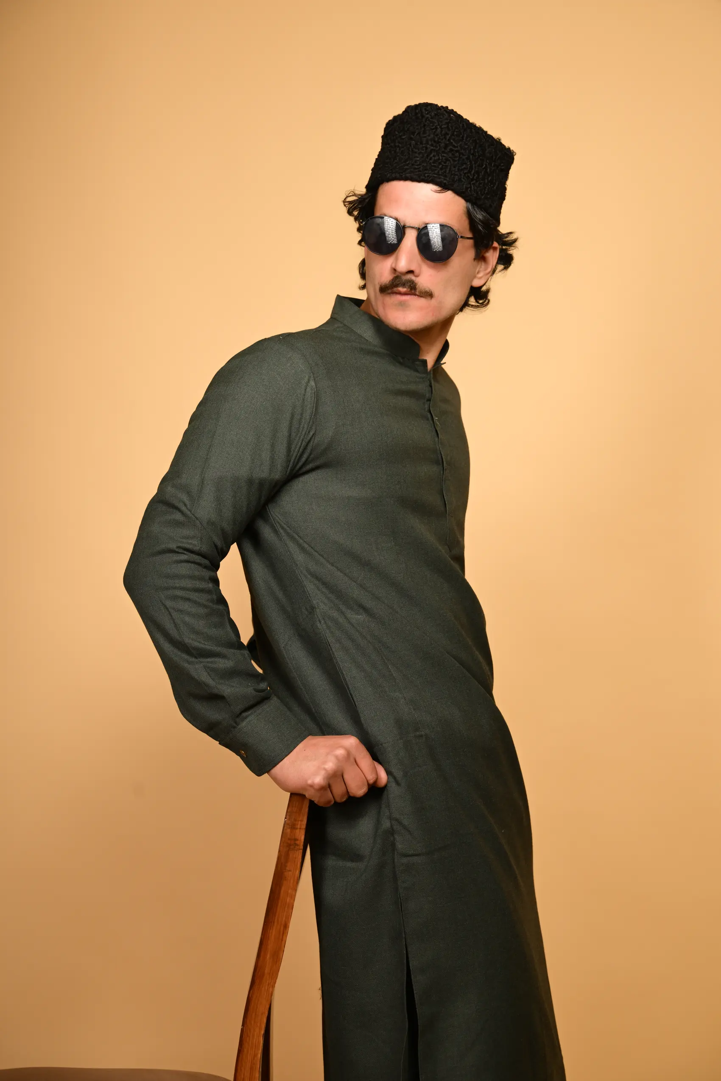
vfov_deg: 29.2
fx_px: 2073
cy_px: 540
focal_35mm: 69
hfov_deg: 19.7
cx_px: 360
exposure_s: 1/200
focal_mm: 69
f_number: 6.3
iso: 160
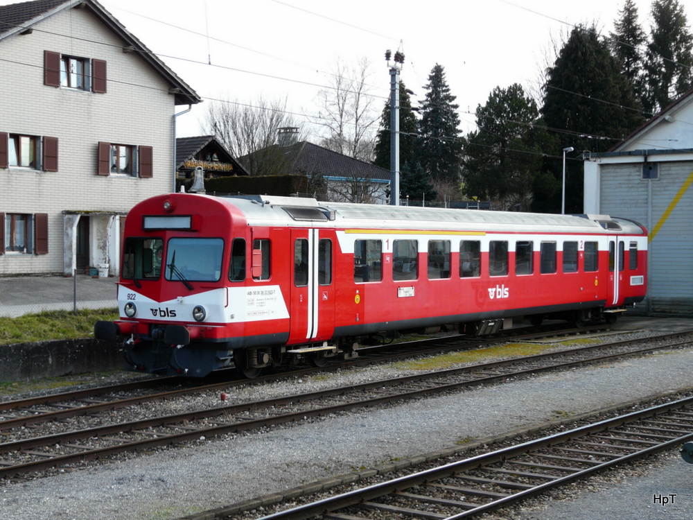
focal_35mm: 59
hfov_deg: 32.7
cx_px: 346
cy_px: 260
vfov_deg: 24.8
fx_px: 1181
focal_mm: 9.8
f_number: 4
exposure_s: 1/200
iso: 100
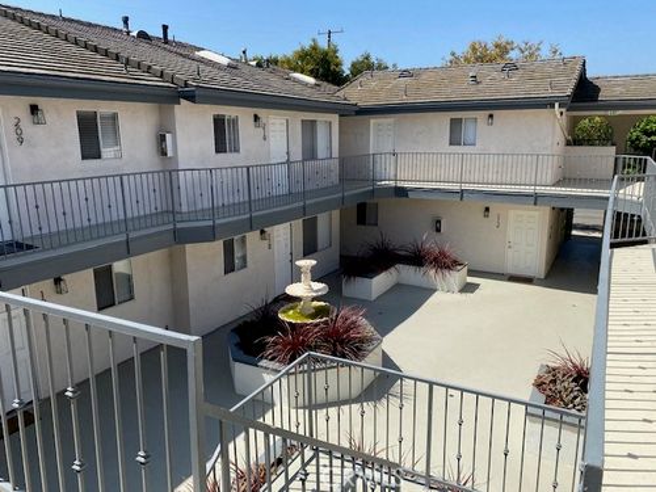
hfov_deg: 67.3
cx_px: 328
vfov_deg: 53.1
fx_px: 493
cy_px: 246
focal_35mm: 26
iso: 32
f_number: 1.8
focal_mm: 4.25
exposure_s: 1/2315
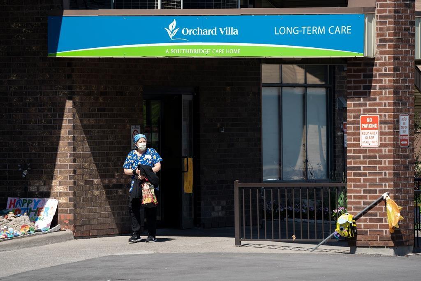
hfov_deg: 6.9
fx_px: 3474
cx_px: 210
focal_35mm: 297
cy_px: 140
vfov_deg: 4.6
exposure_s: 1/1250
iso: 1600
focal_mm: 297
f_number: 9
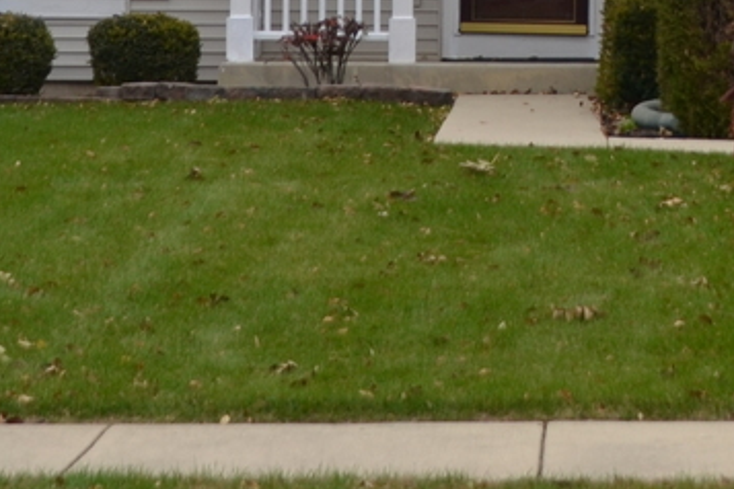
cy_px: -333
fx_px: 3609
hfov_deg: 11.5
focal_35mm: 177
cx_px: 707
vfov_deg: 7.6
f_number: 6.3
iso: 100
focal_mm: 26
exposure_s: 1/160
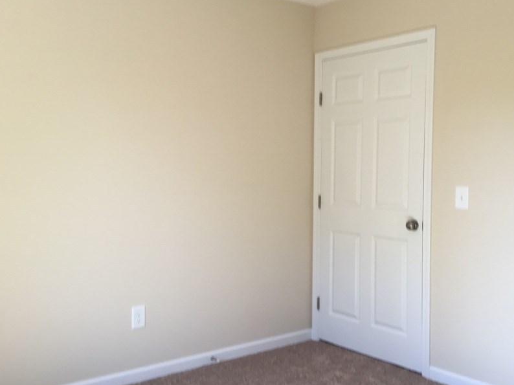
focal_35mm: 40
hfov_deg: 46.7
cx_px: 285
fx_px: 594
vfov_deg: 35.9
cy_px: 195
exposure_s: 1/60
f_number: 2.4
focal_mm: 3.3
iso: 32
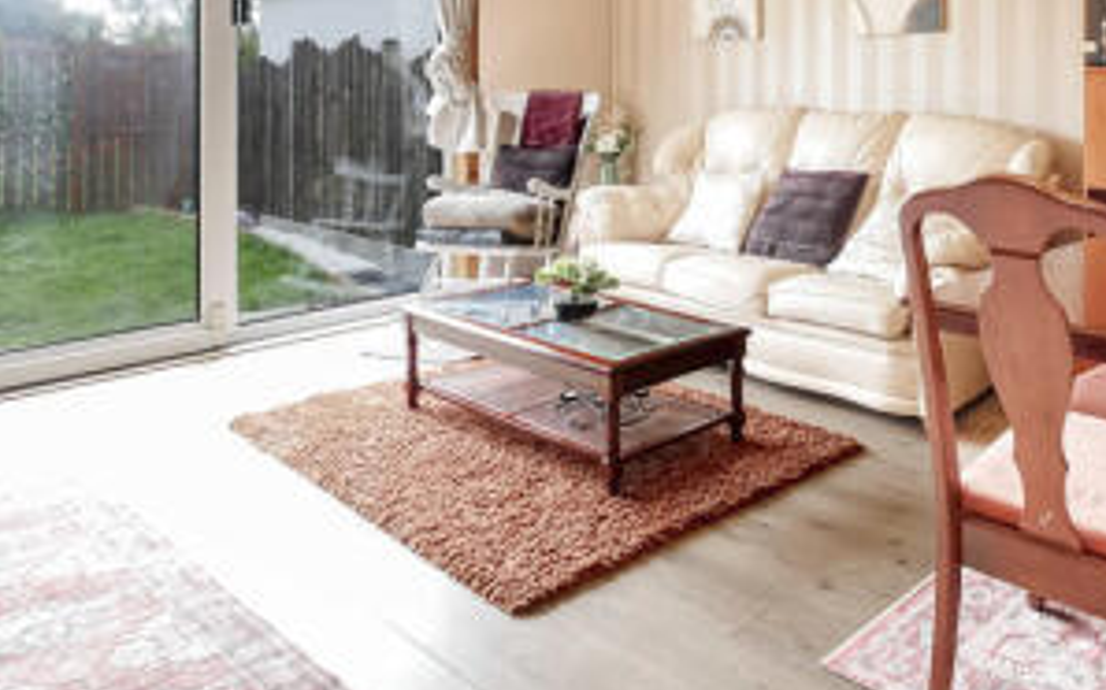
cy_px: 95
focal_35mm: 29
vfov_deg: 40.5
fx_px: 874
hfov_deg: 60.8
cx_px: 841
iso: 1000
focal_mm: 7
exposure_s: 1/60
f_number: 4
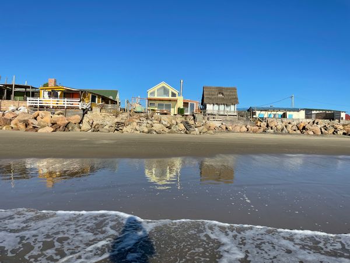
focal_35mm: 26
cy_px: 132
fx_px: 263
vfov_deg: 53.1
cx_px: 175
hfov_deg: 67.3
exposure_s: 1/4464
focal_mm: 4.2
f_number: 1.6
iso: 32
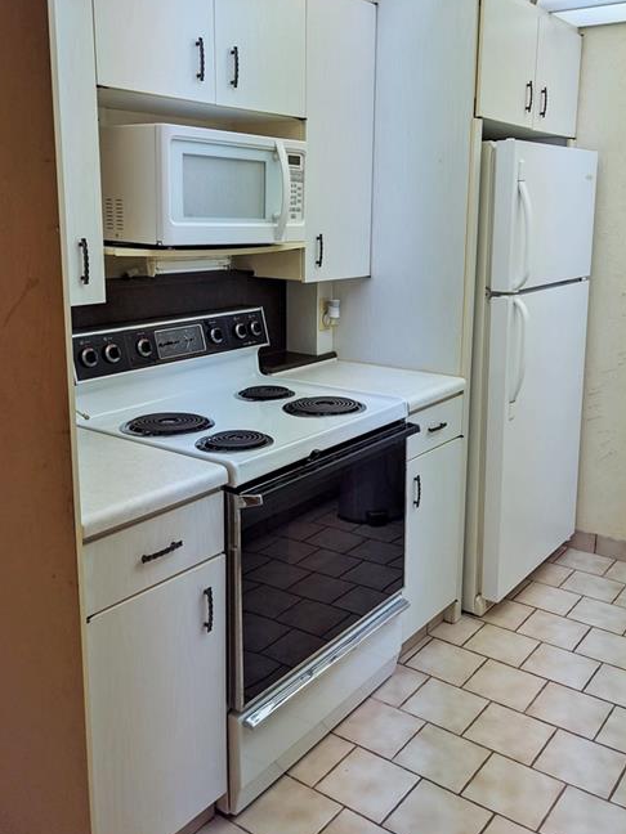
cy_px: 358
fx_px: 772
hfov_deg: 44.2
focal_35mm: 32
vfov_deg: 56.6
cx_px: 319
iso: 57
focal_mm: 4.38
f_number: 1.73
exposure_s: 1/155
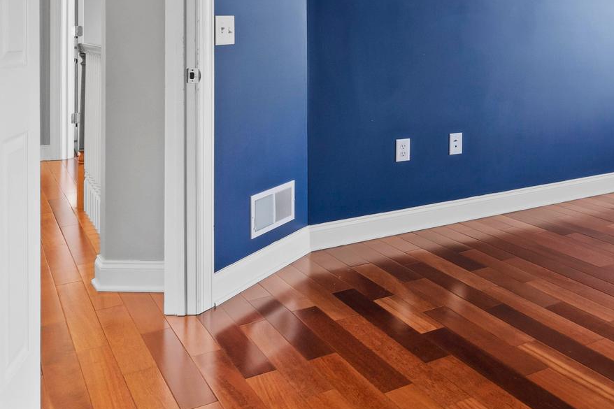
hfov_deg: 37.7
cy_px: 28
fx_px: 716
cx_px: 694
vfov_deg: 30.3
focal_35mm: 42
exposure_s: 1/10
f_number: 8
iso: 500
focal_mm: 18
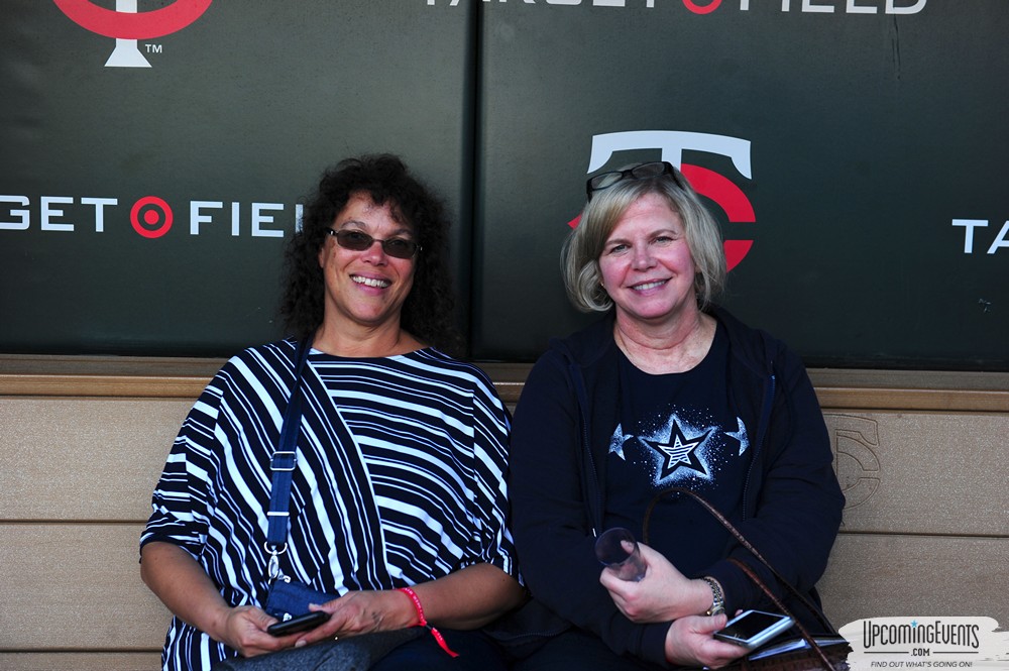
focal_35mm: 56
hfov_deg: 35.7
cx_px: 504
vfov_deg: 24.2
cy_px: 336
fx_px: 1568
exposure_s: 1/250
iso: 250
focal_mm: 56
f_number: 4
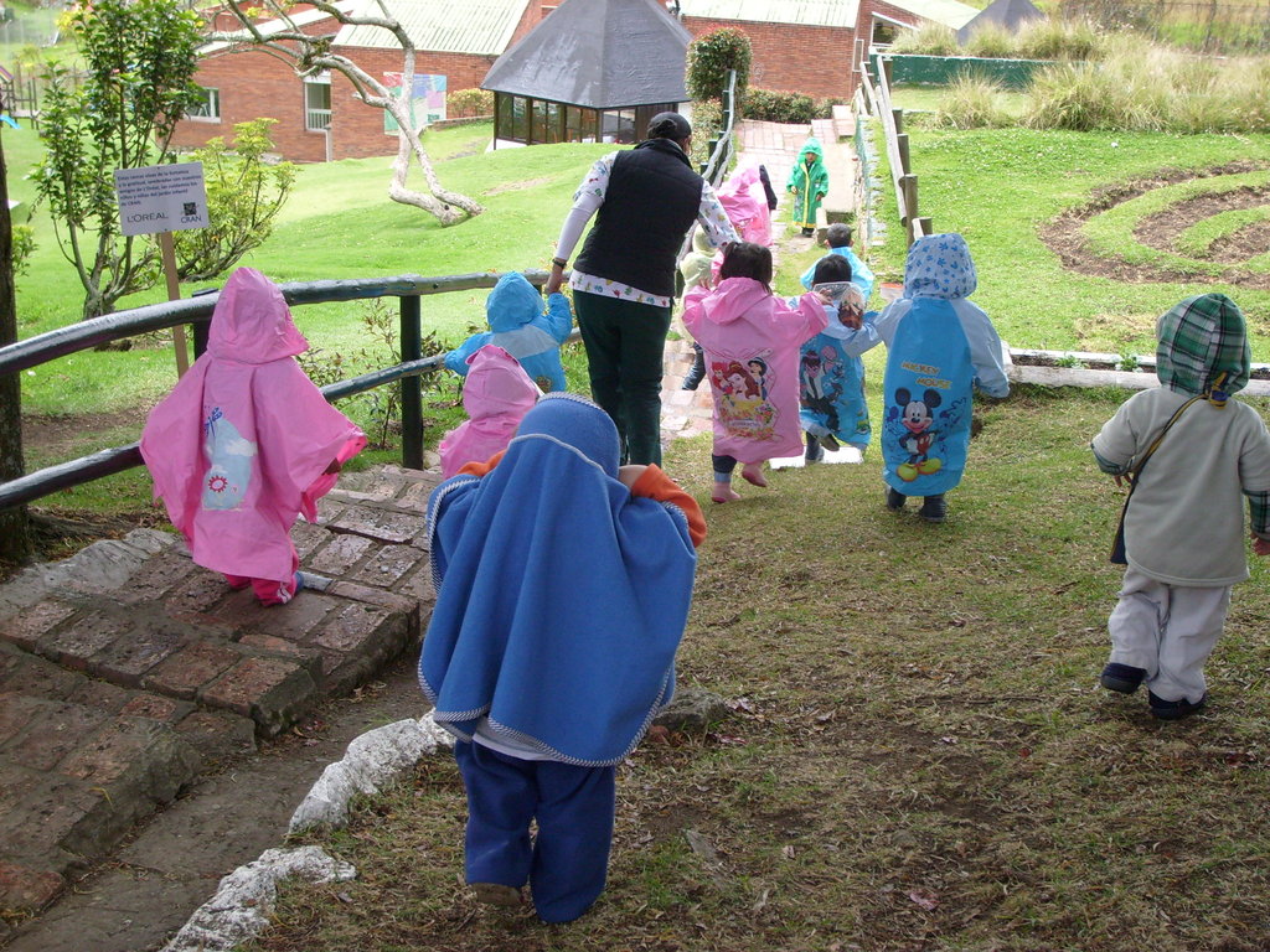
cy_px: 476
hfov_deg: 36.8
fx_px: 1908
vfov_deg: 28.0
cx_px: 635
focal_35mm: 52
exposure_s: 1/350
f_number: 3.3
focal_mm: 8.7
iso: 80
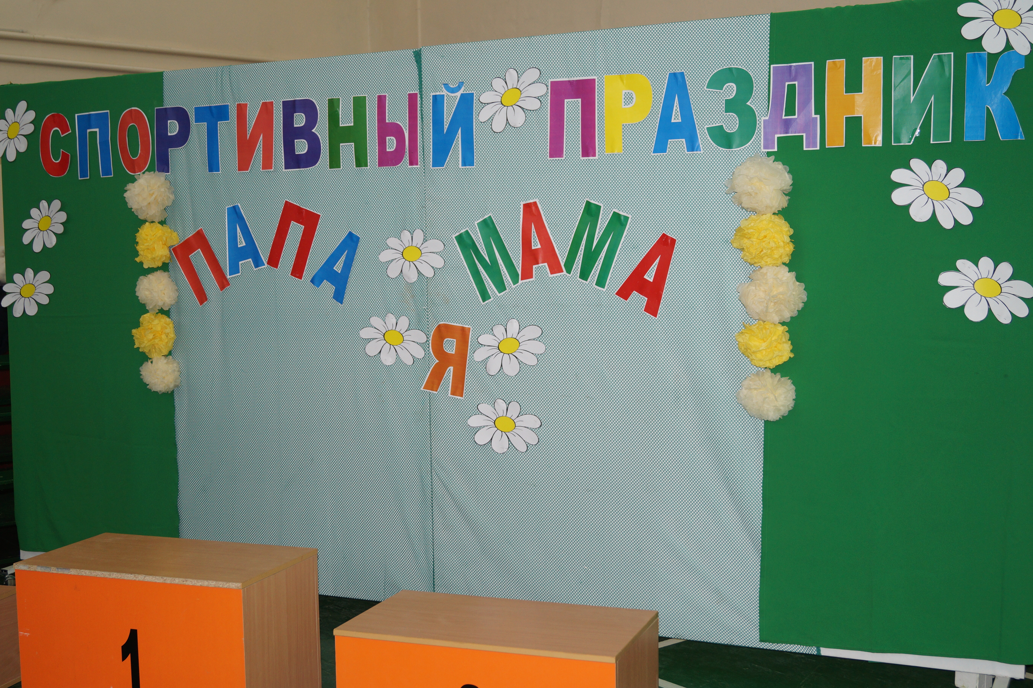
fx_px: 1205
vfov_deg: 31.9
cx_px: 516
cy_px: 344
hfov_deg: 46.4
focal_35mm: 42
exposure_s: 1/160
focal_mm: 28
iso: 400
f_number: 4.5
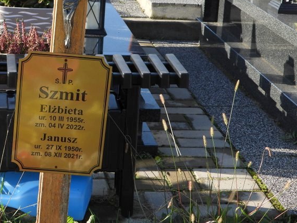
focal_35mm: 100
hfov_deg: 19.4
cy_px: 96
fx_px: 858
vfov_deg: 14.8
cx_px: 49
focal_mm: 9.8
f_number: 3.5
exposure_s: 1/500
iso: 100
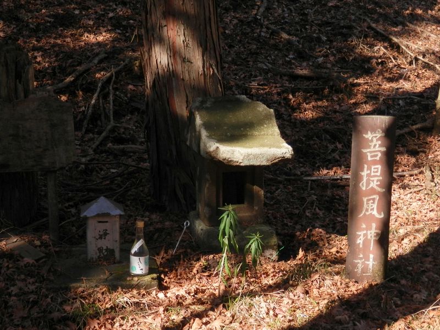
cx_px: 220
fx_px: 763
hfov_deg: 32.2
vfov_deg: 24.4
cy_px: 165
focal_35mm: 60
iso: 80
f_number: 4.2
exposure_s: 1/200
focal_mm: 10.8
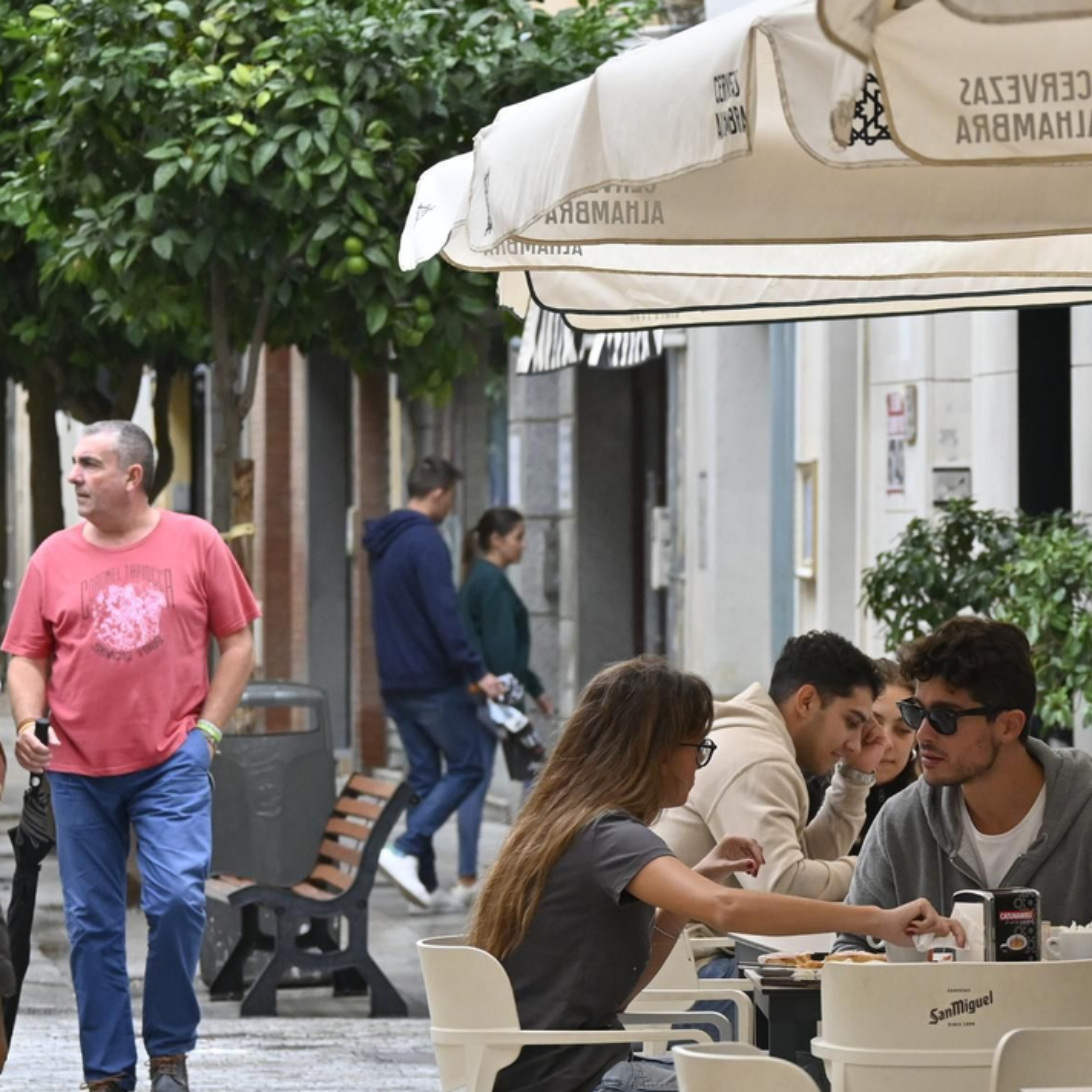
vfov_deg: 6.4
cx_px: 905
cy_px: 721
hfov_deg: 6.4
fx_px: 9815
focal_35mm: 275
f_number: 5
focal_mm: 96
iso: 1100
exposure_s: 1/320
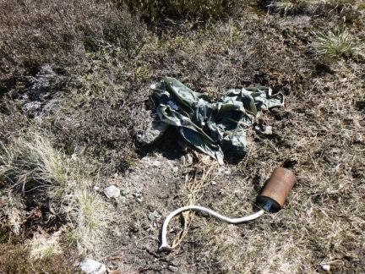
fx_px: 380
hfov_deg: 51.4
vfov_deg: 39.7
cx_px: 182
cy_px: 137
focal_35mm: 36
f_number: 5.6
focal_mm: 6
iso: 80
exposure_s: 1/200
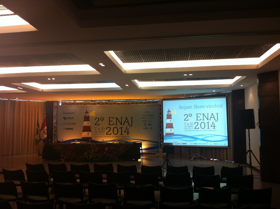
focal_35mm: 35
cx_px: 140
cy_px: 104
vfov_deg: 40.6
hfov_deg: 52.7
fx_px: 283
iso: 100
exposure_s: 1/17
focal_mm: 3.85
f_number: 2.8
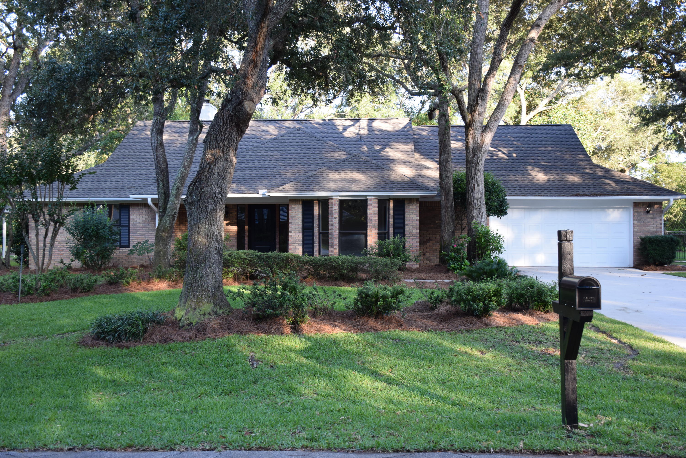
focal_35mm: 36
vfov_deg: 36.9
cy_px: 229
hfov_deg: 53.1
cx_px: 343
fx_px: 686
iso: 400
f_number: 5.6
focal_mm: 24
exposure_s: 1/125
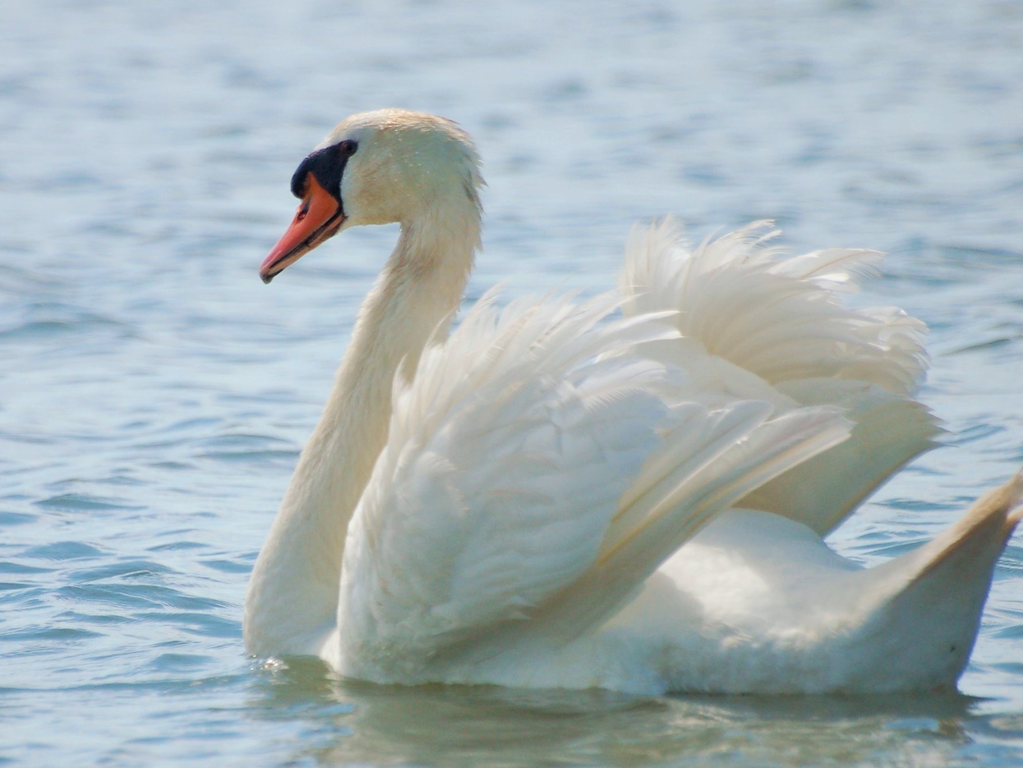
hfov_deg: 3.6
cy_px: 401
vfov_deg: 2.7
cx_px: 580
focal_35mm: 553
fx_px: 16343
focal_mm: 300
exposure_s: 1/1600
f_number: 5.6
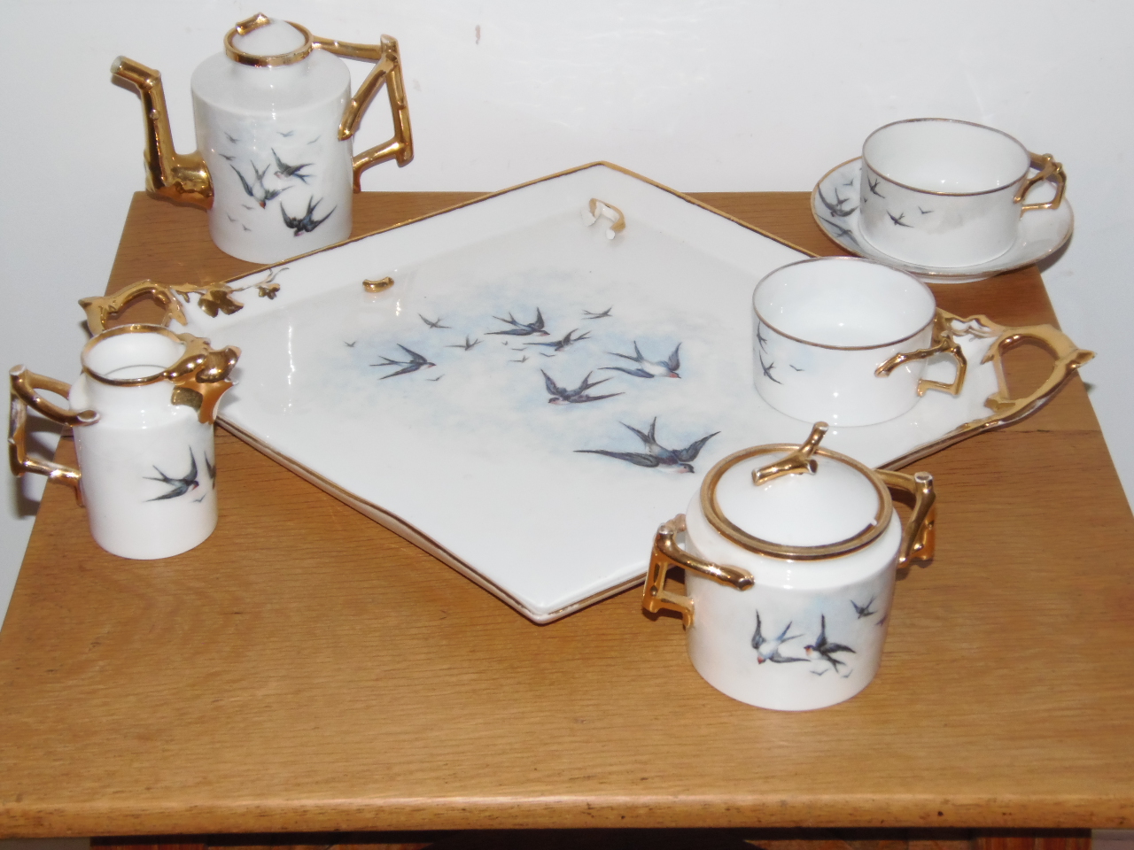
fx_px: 2064
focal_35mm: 63
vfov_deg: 23.3
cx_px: 567
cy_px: 425
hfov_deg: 30.7
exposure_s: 1/15
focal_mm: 11.7
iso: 200
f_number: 4
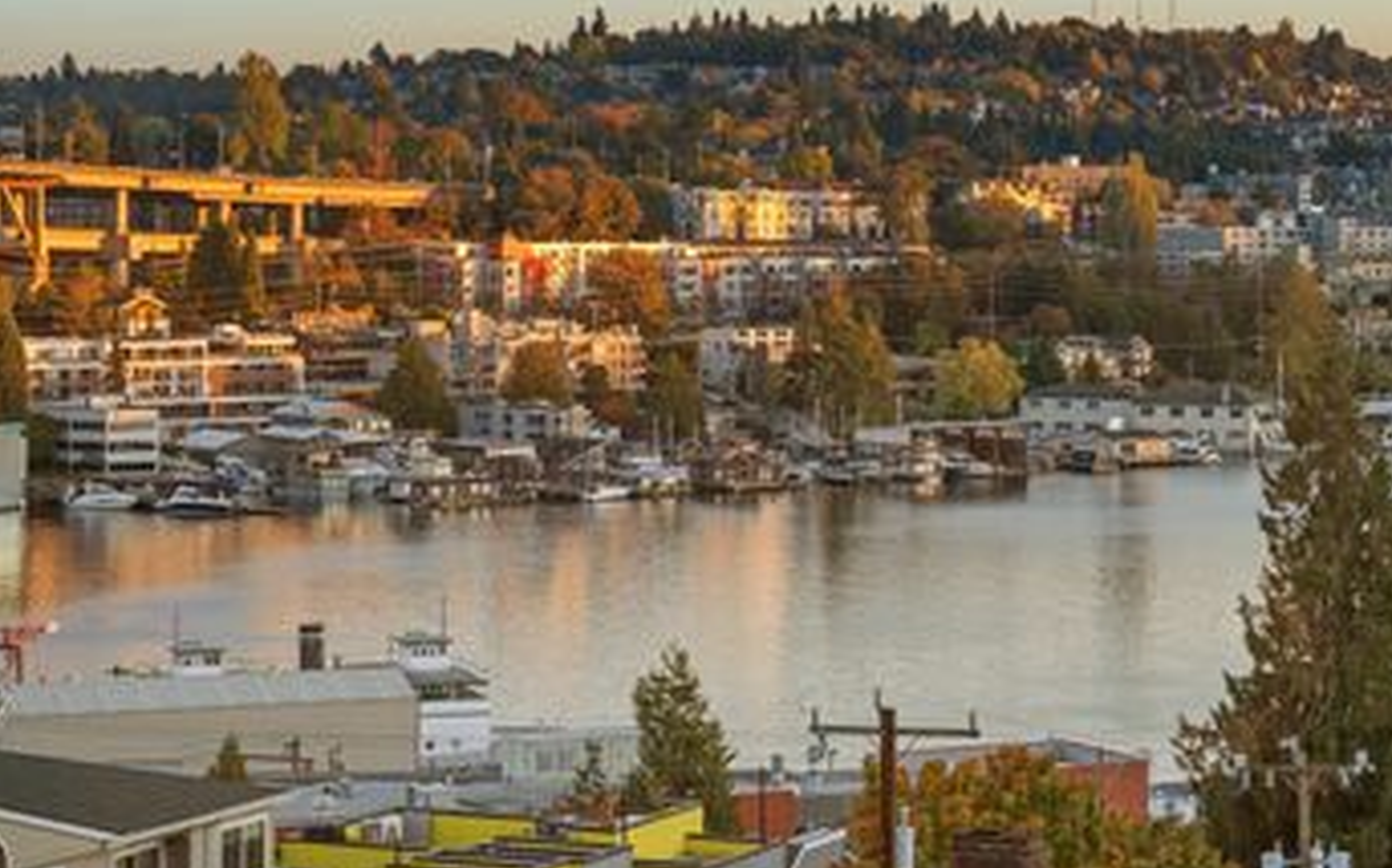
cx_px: 937
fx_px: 3943
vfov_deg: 12.5
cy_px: 270
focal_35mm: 104
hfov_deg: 19.9
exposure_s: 1/40
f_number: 9
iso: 320
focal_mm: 70
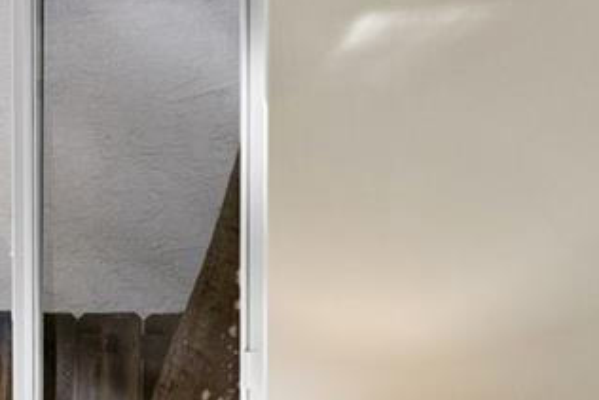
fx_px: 1348
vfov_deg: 16.7
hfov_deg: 17.2
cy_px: 334
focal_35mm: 81
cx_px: -641
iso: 400
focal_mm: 16
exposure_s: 1/6
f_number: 8
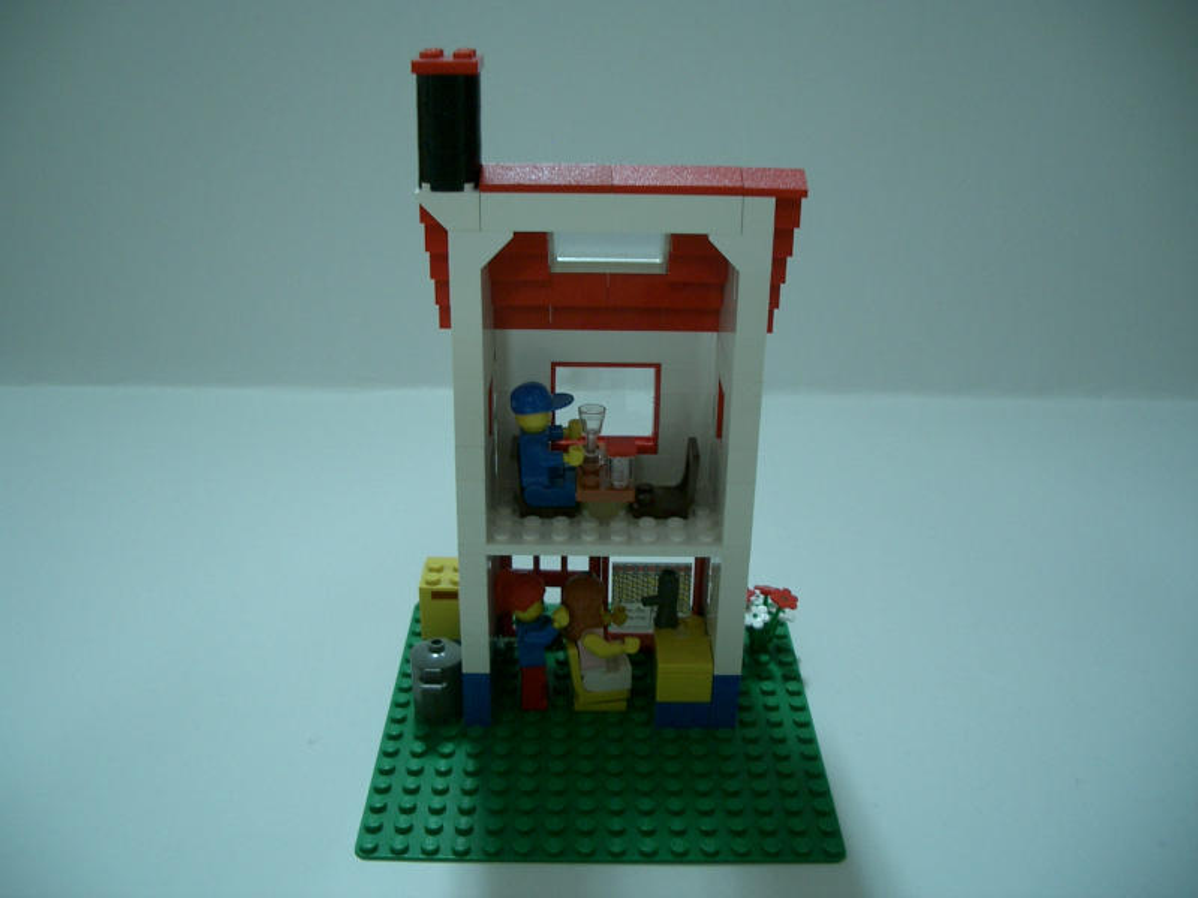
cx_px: 599
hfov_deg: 52.6
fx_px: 1211
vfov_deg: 40.7
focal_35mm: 35
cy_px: 449
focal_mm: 5.8
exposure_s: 1/10
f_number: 2.6
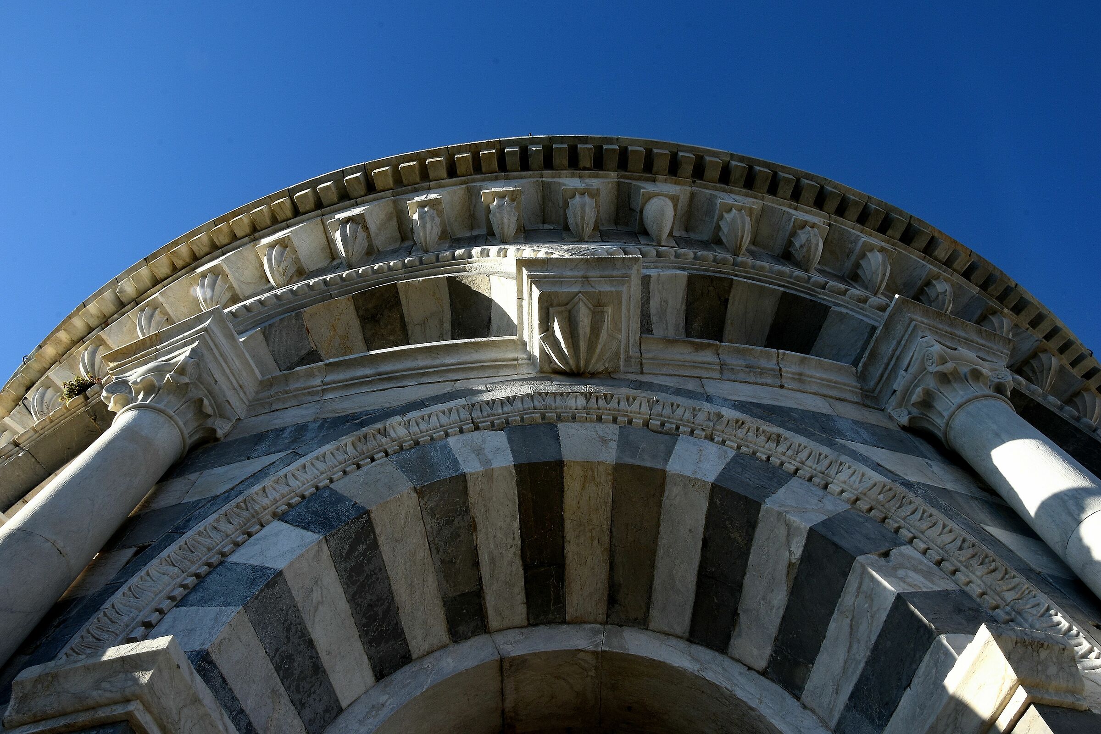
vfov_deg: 47.9
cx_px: 550
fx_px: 826
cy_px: 367
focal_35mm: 27
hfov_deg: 67.4
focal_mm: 18
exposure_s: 1/40
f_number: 22
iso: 200
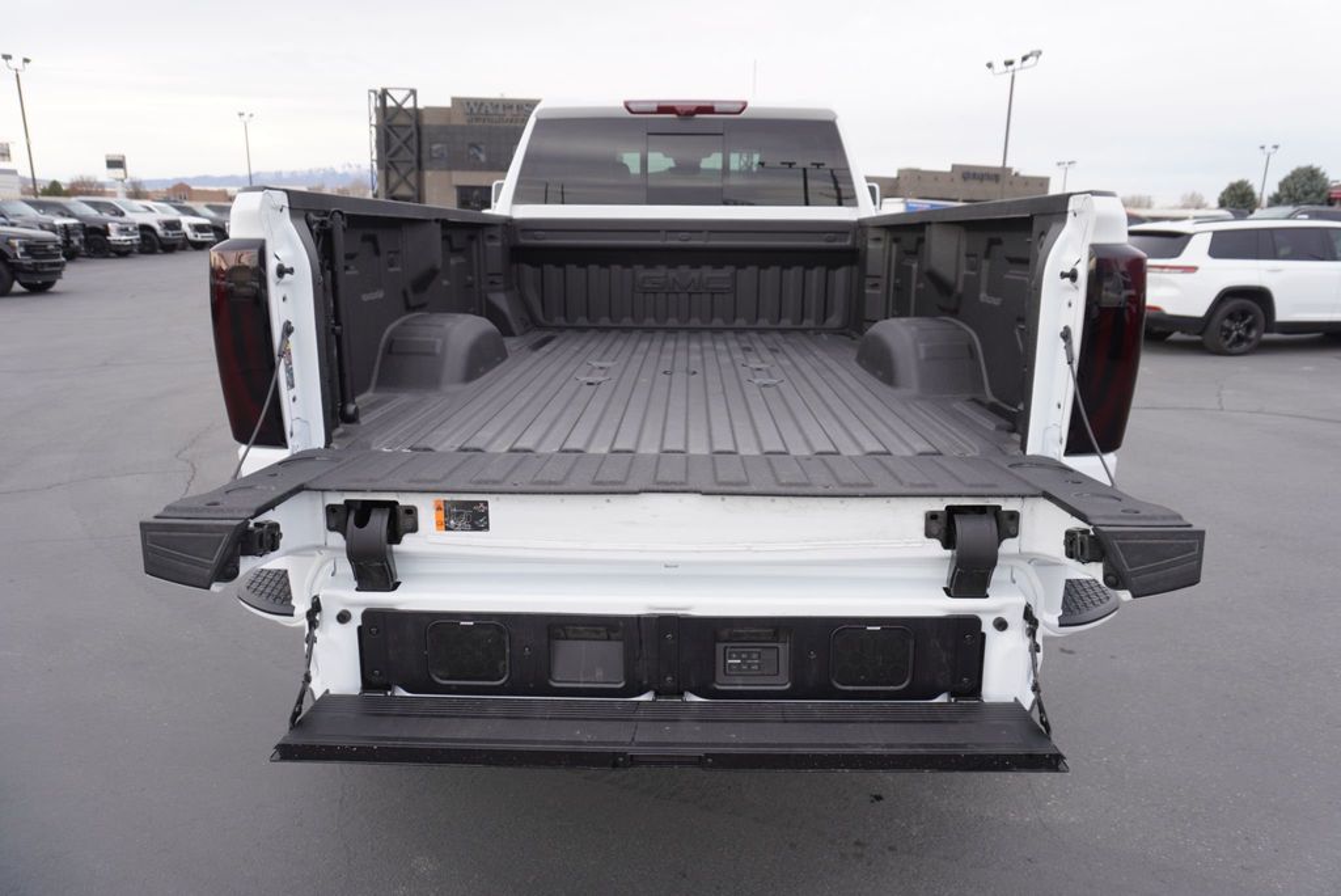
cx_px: 670
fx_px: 894
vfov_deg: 53.2
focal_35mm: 24
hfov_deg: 73.7
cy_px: 448
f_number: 5
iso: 100
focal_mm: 16
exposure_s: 1/100
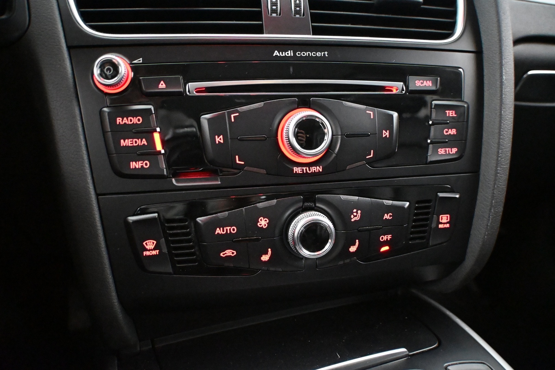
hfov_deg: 43.0
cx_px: 278
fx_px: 705
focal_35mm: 46
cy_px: 185
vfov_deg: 29.4
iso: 12800
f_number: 4.8
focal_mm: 30.5
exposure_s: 1/50
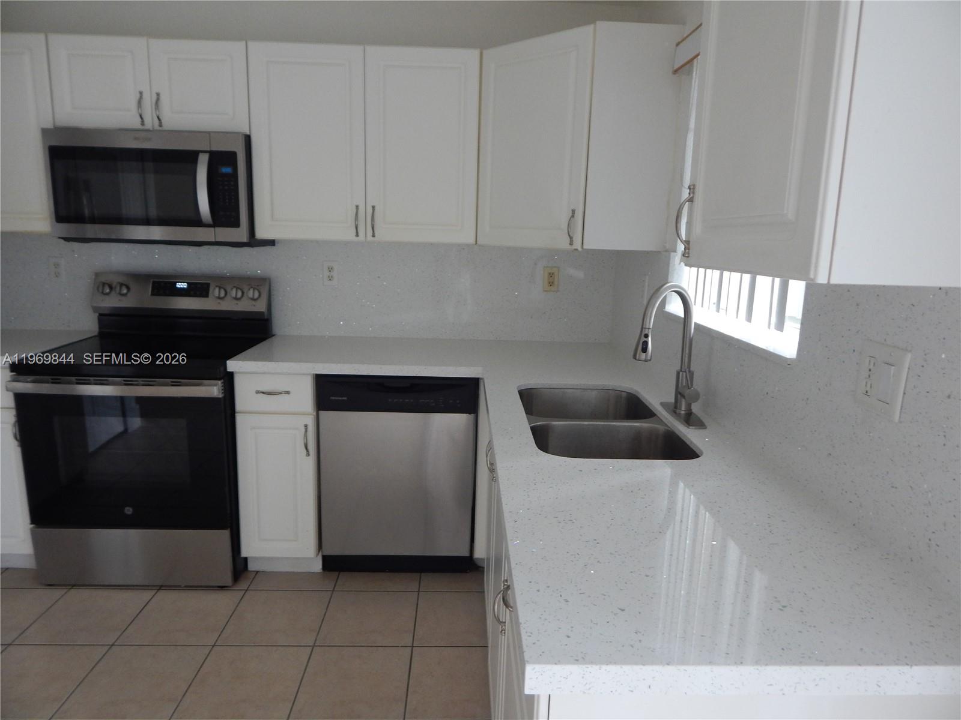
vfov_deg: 61.1
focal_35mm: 22
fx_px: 611
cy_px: 360
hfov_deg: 76.4
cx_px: 480
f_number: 3
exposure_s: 1/30
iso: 200
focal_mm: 4
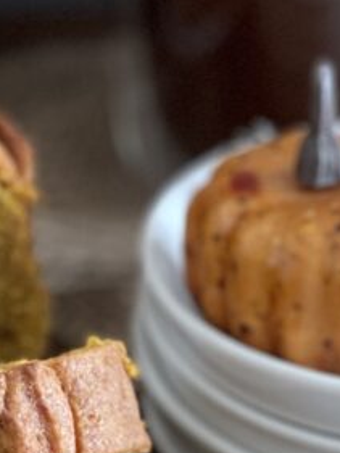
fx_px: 3049
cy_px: 216
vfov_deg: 8.5
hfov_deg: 6.4
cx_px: 24
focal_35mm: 233
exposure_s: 1/24
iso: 500
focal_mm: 7.5
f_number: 2.2
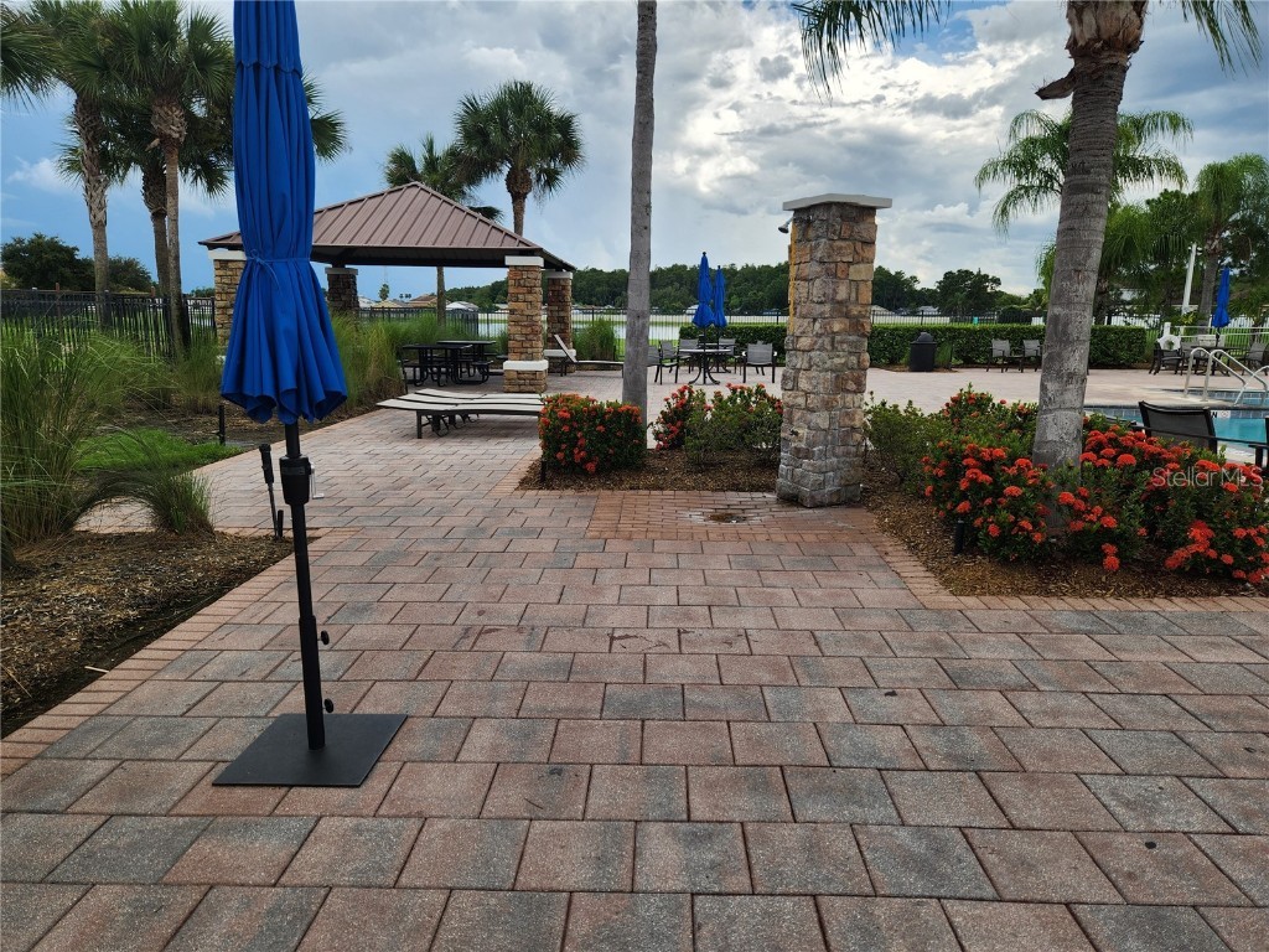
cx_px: 634
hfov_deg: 73.9
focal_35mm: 23
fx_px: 843
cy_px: 476
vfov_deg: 58.9
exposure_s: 1/917
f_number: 1.8
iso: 20
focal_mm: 5.4
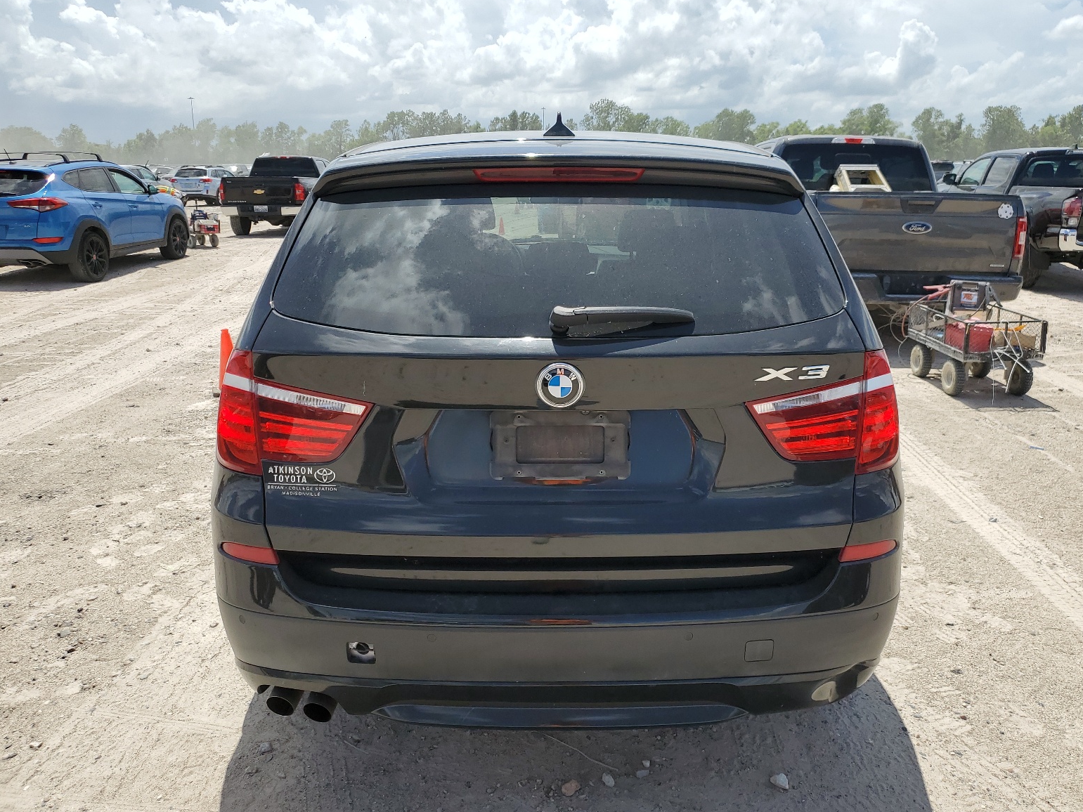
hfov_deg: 65.3
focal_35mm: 27
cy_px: 411
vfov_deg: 51.4
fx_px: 845
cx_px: 559
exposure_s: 1/5000
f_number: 1.5
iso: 50
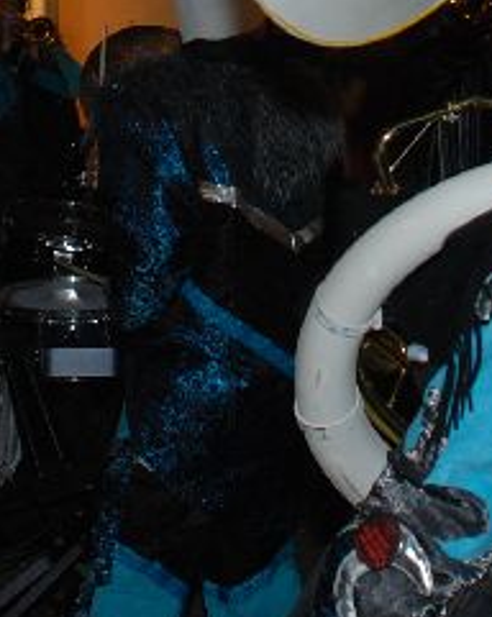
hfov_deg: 14.2
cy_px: -86
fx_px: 1971
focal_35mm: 108
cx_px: 243
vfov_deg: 17.1
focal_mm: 18
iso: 200
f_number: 4
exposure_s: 1/60
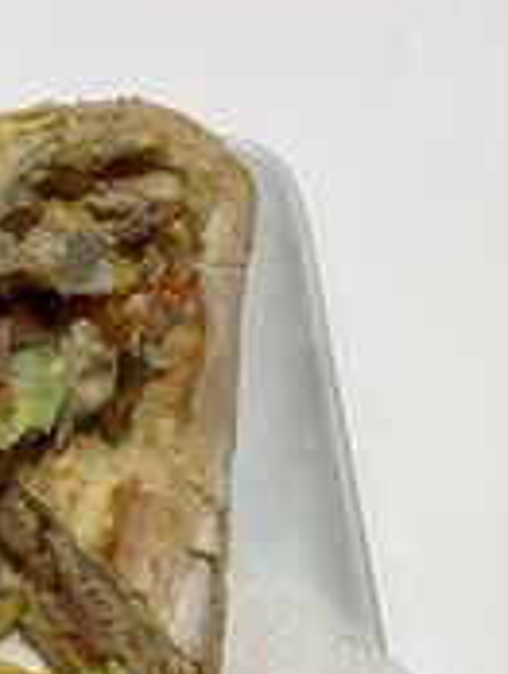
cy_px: 533
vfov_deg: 25.2
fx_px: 1483
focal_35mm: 76
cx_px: -105
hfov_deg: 18.4
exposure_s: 1/100
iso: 50
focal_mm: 3.3
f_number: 2.4
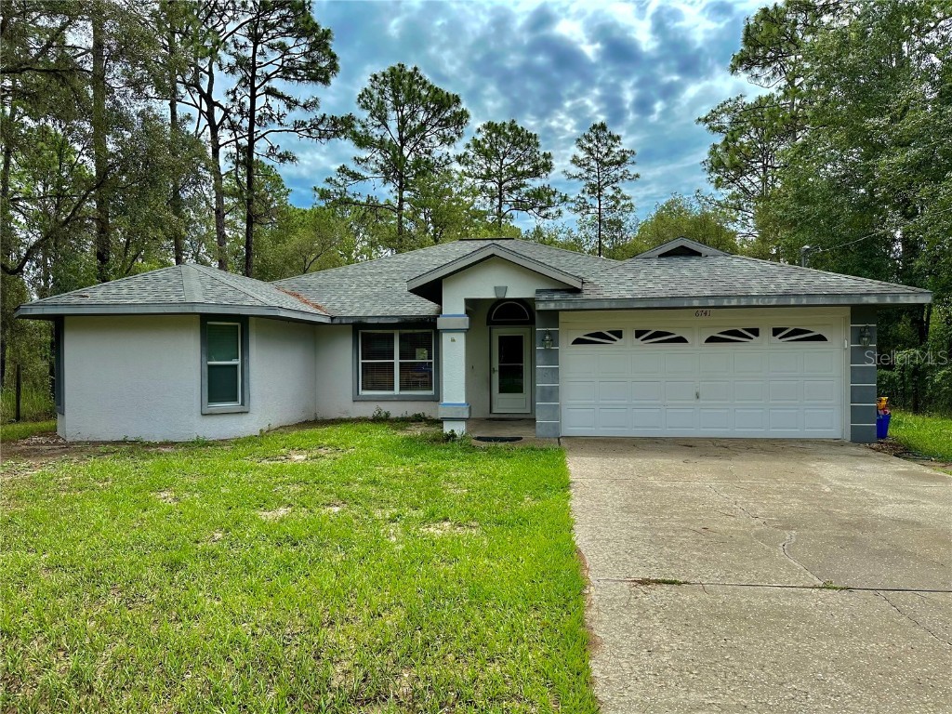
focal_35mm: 24
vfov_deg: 56.8
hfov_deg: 71.6
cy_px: 357
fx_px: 660
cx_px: 476
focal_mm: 6.86
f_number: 1.78
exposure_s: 1/3597
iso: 80
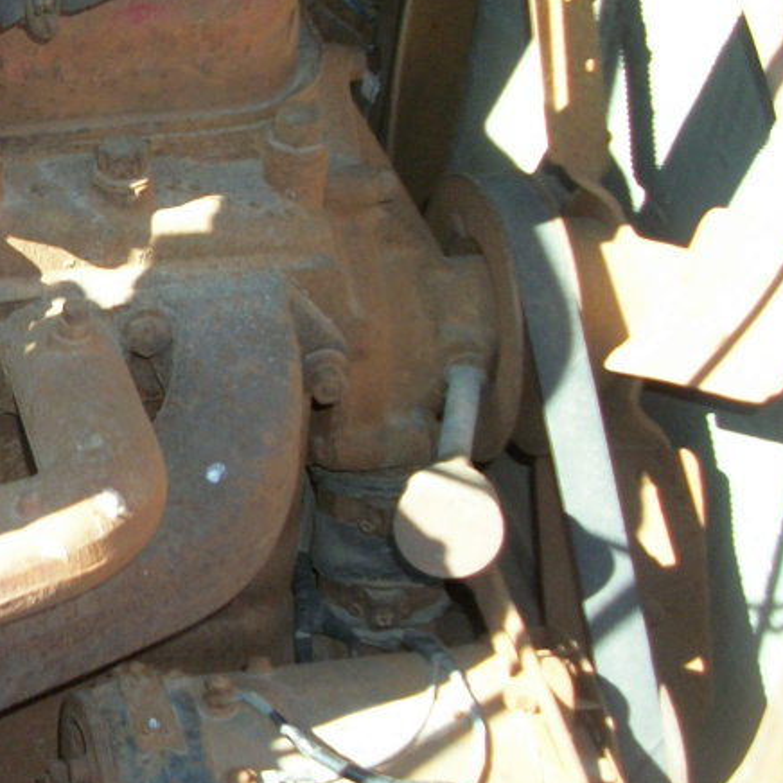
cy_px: 330
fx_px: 2124
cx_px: -318
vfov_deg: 20.9
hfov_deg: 18.9
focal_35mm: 83
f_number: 2.9
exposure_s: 1/200
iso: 80
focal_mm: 5.7
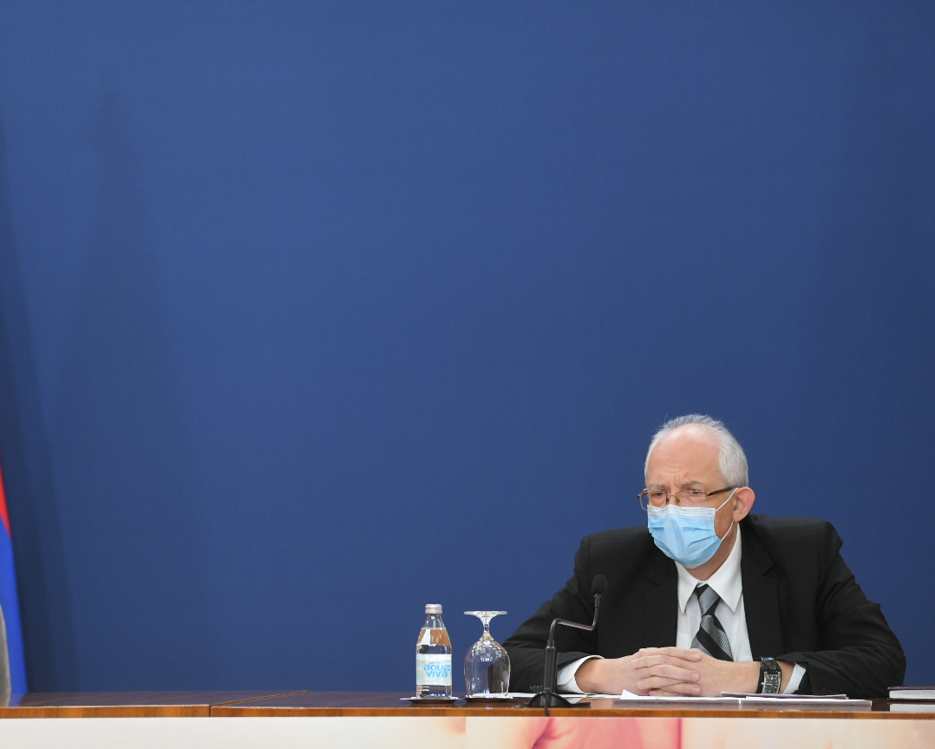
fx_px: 4761
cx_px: 278
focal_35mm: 172
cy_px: 350
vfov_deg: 9.0
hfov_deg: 11.2
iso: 1600
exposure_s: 1/320
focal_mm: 122
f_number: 2.8
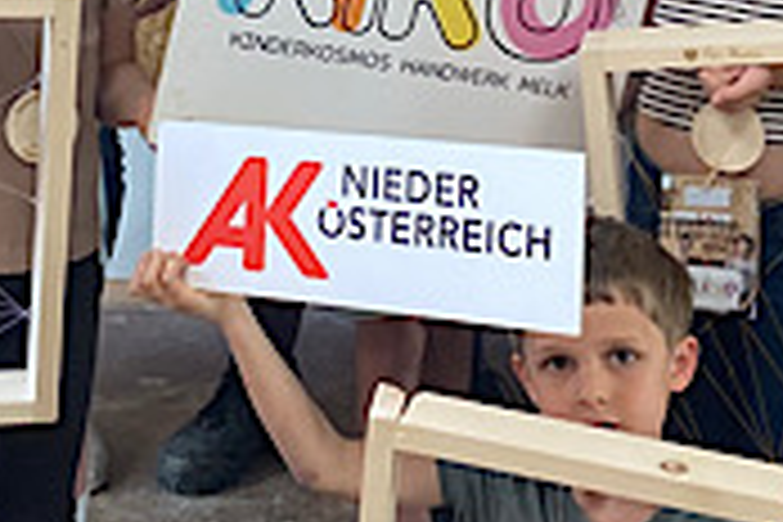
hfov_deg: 16.5
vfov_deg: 10.9
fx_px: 2697
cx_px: 410
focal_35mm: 124
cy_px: -90
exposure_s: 1/100
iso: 125
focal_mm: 4.25
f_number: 1.8
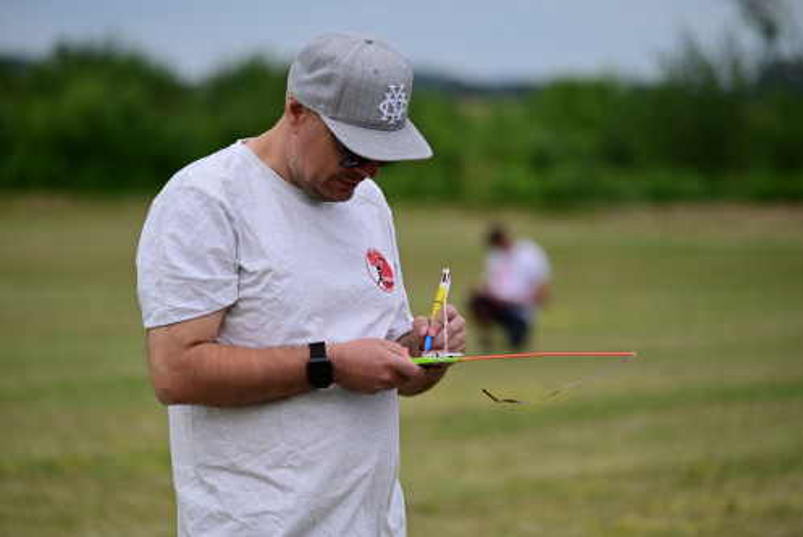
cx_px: 402
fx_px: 6026
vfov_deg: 5.1
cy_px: 268
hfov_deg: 7.6
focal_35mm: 270
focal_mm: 270
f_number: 6
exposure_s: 1/3200
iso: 1000
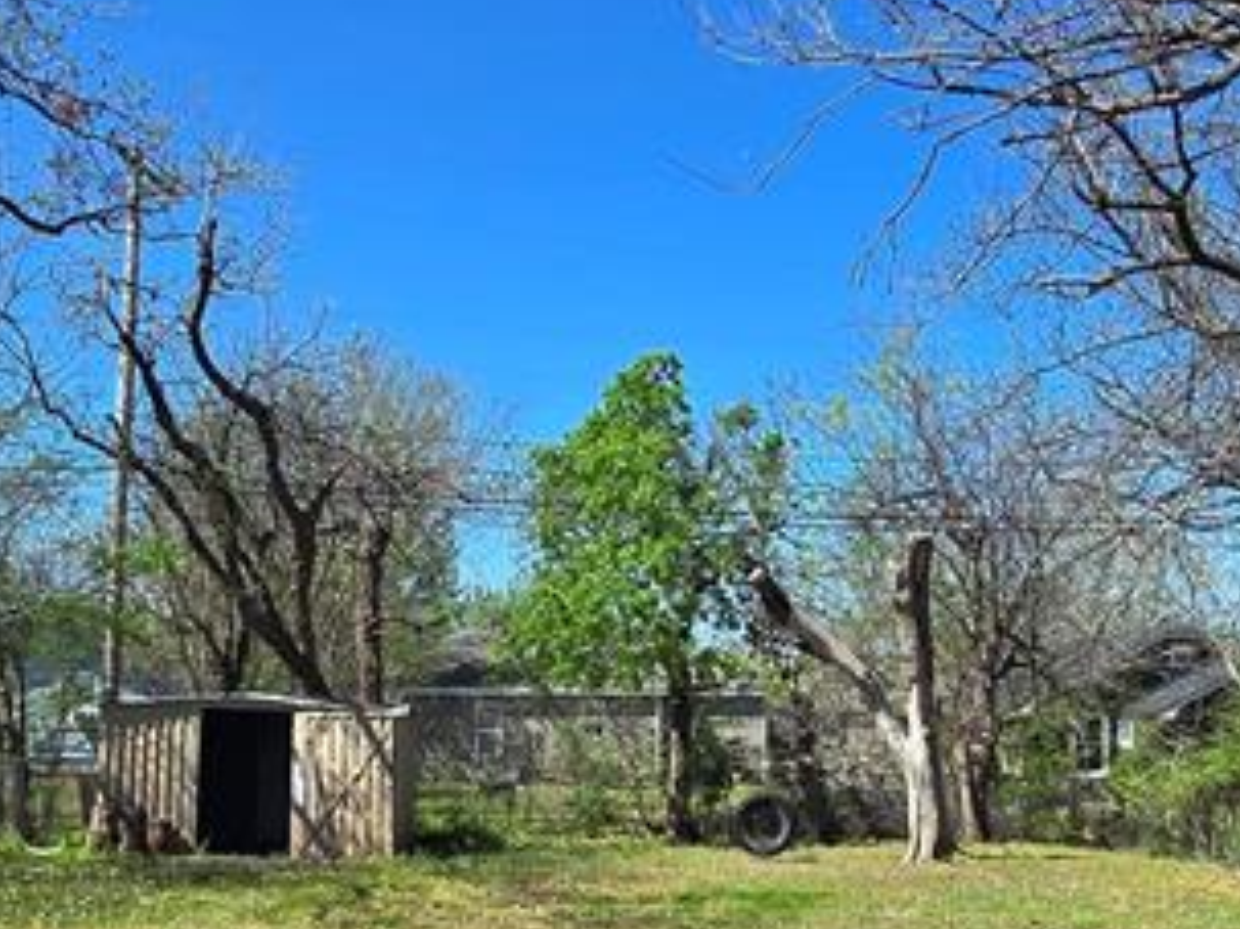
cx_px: 618
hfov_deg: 43.0
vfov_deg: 32.4
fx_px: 1576
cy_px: 655
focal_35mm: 44
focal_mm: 2.2
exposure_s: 1/2128
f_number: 2.2
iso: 50
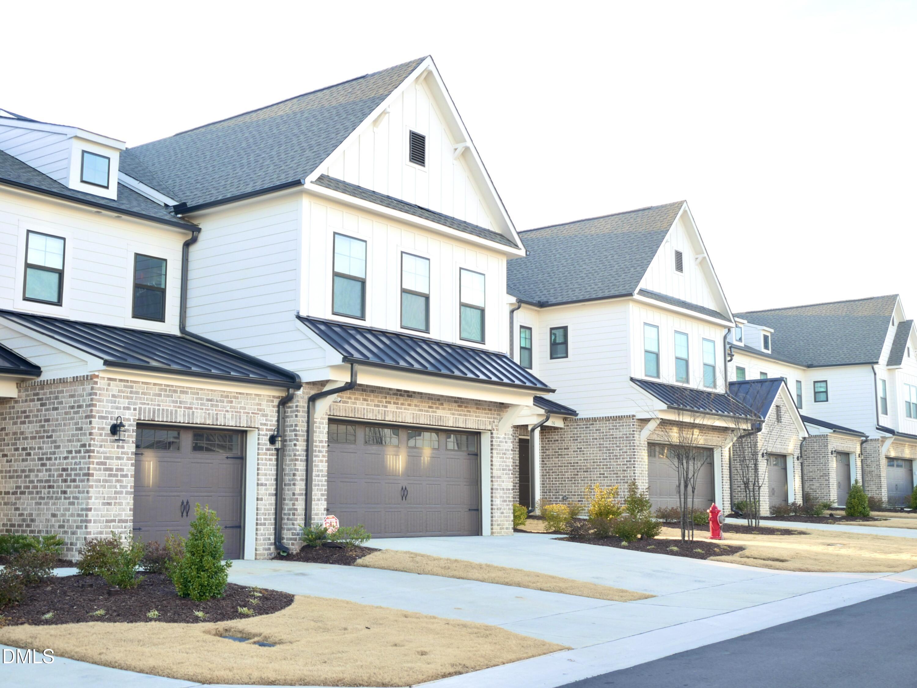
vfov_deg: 36.0
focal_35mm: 40
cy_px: 344
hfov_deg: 46.8
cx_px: 458
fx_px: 1060
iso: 200
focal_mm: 20
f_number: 4
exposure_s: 1/200
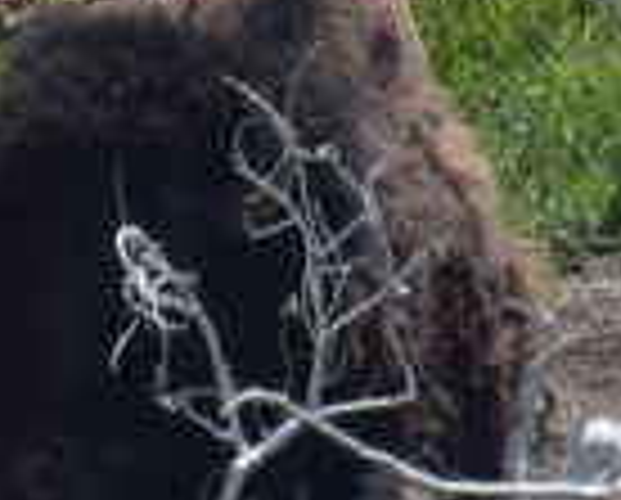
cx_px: 711
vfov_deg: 0.7
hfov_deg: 0.9
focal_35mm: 2085
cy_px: -225
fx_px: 38402
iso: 200
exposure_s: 1/800
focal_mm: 200
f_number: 5.6
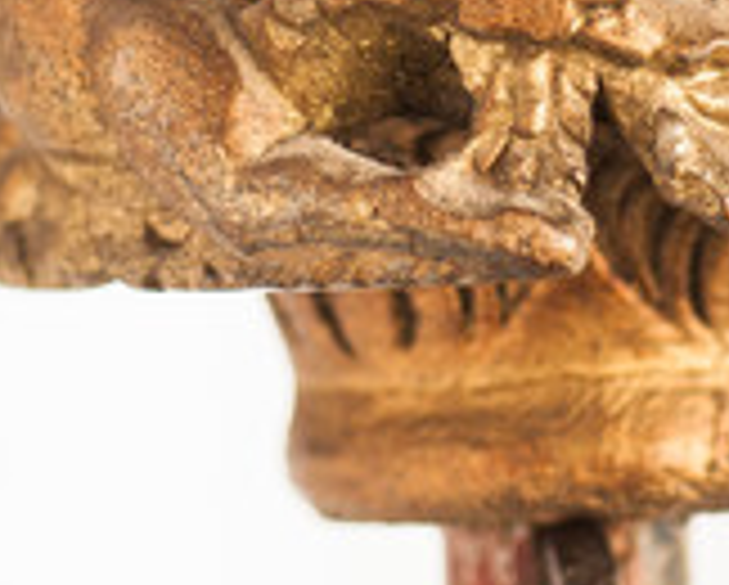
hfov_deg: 5.8
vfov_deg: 4.6
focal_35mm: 333
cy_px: -392
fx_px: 7193
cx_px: 522
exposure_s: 1/8
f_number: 3.2
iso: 100
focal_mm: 60
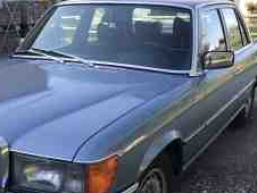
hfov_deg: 36.4
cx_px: 83
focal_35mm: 52
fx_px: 386
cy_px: 152
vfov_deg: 27.6
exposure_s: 1/365
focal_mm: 3.99
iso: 20
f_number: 1.8
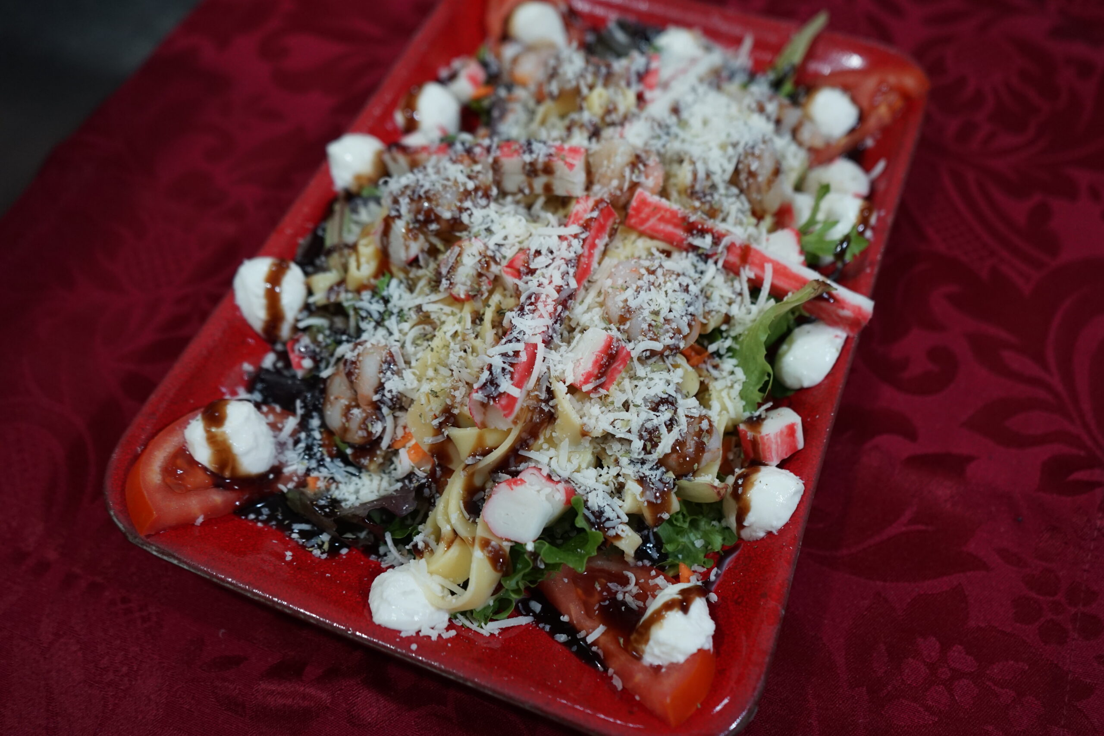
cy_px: 368
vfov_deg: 40.0
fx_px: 1012
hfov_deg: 57.2
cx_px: 552
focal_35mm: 33
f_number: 4
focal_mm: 33
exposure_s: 1/60
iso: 1000
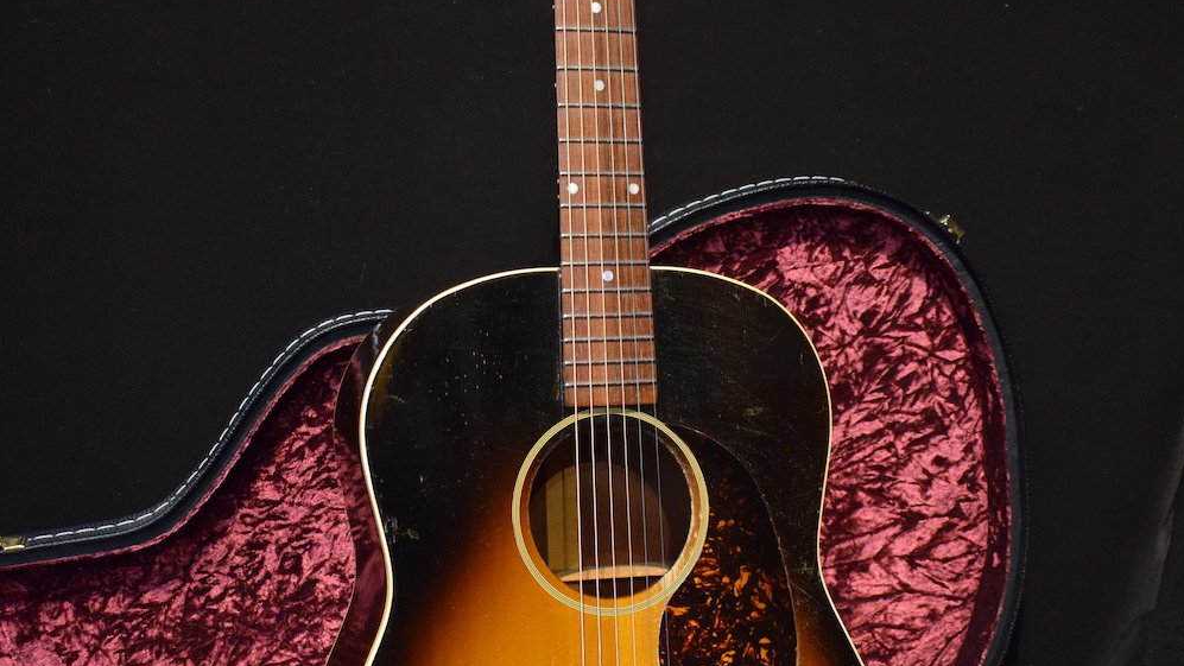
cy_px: 324
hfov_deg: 39.9
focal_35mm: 52
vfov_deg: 23.1
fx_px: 1633
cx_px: 593
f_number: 3.8
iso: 2800
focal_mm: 22
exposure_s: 1/30
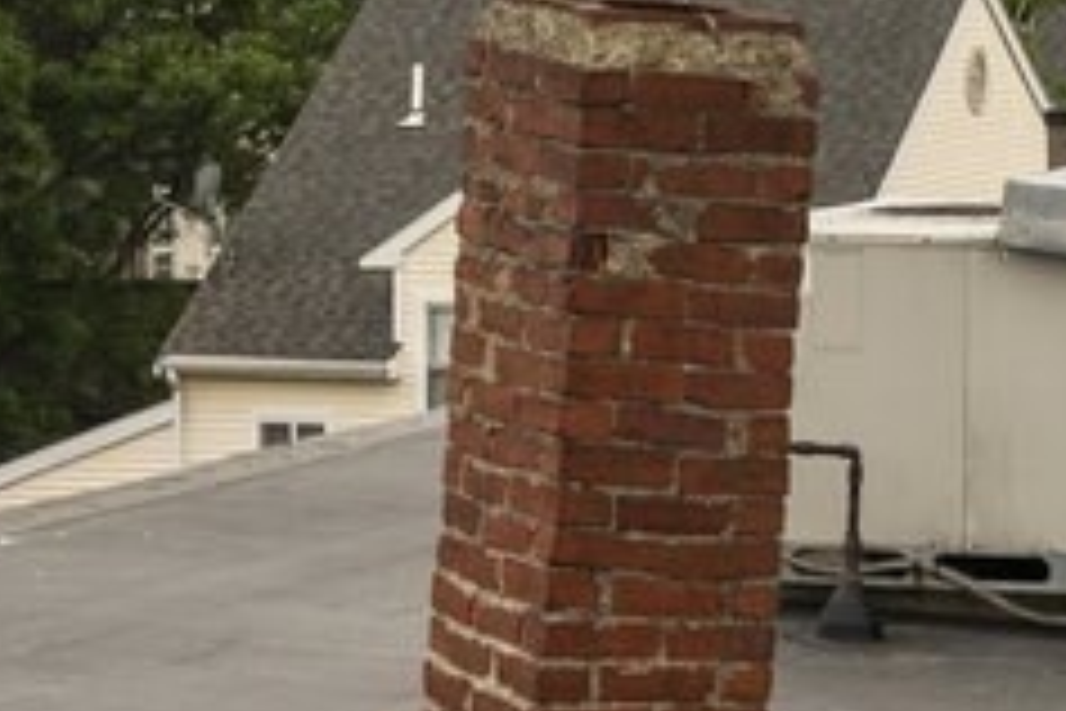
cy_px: -308
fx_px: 6484
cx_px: 1313
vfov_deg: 6.2
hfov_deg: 9.3
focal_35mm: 219
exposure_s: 1/125
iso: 320
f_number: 9
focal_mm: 35
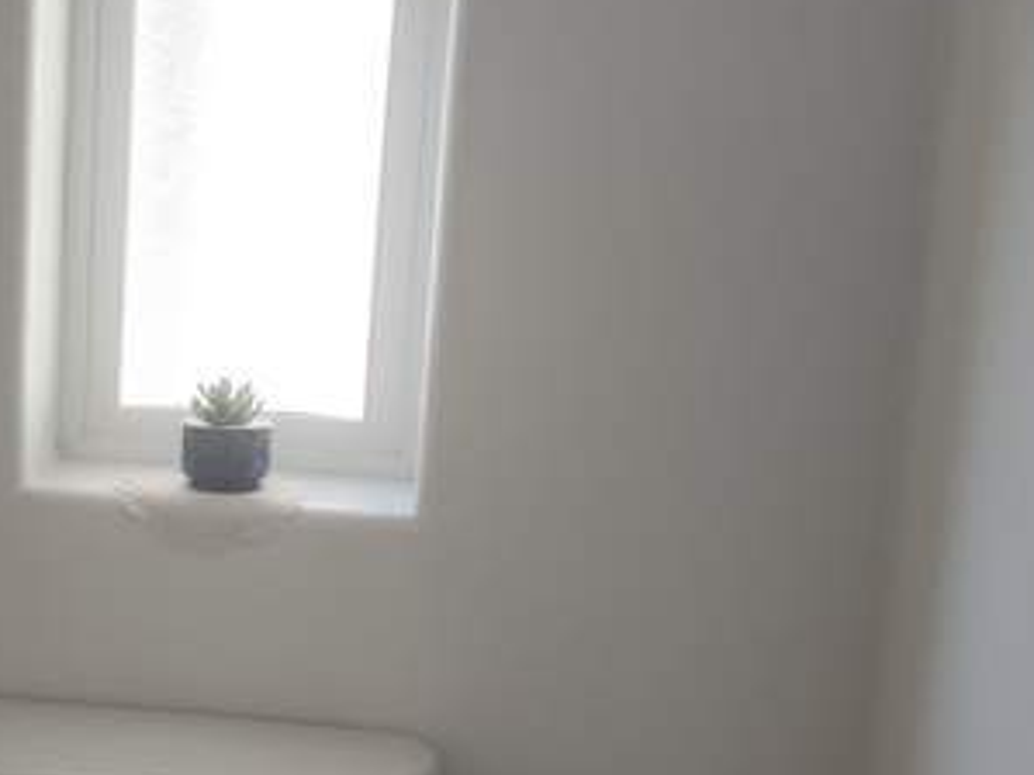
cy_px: 602
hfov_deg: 26.0
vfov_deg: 21.7
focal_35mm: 67
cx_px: -190
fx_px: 2001
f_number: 1.5
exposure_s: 1/120
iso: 162
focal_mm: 4.15
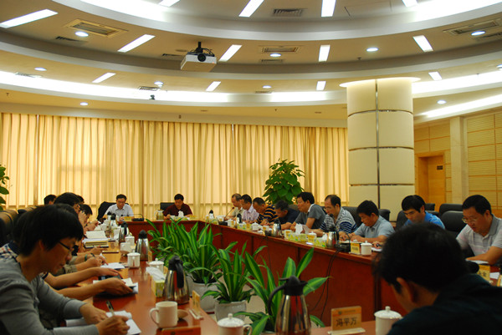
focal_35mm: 33
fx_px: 460
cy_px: 168
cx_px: 251
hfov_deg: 57.2
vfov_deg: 40.0
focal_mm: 22
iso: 560
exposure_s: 1/30
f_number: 3.8
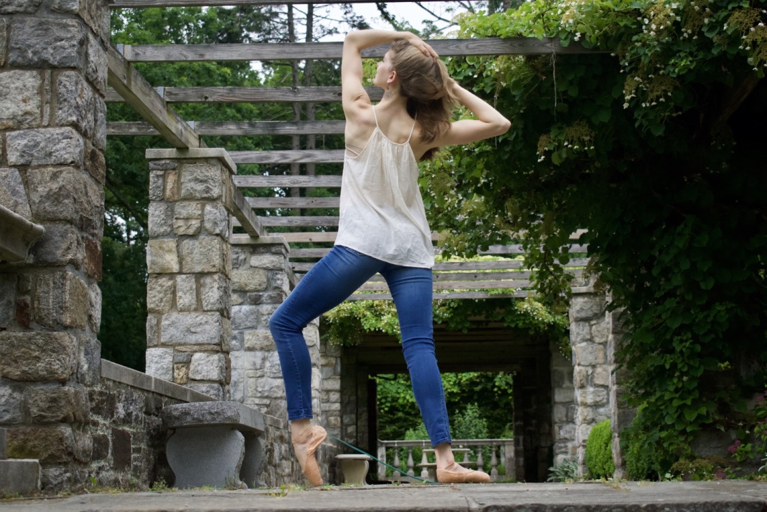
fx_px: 1214
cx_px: 384
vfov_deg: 23.8
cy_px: 256
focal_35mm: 57
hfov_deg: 35.1
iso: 1600
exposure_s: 1/1600
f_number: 5.6
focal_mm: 38
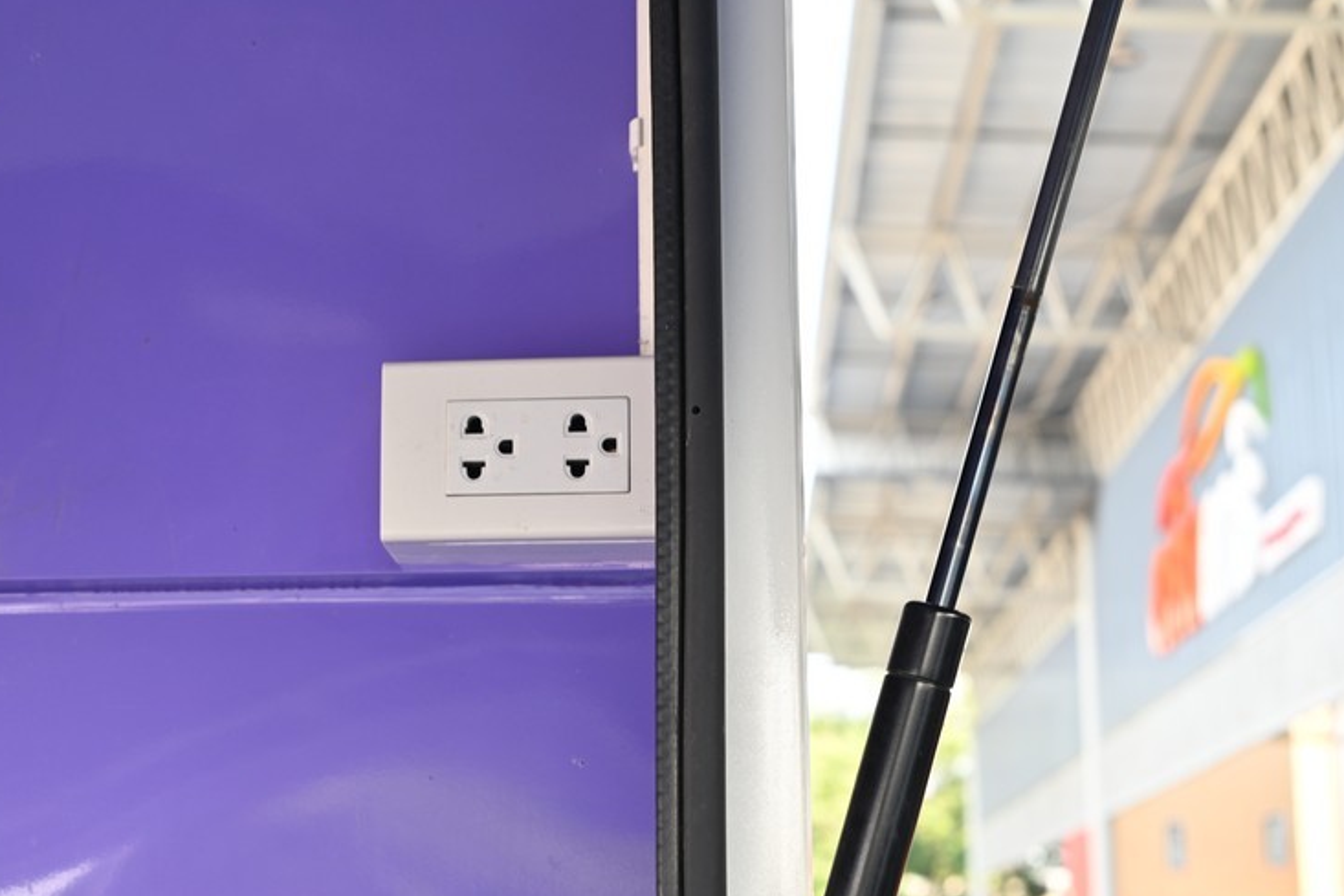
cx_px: 513
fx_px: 2800
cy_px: 474
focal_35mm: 75
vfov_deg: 18.2
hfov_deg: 26.9
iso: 200
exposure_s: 1/50
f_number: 6.3
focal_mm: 50
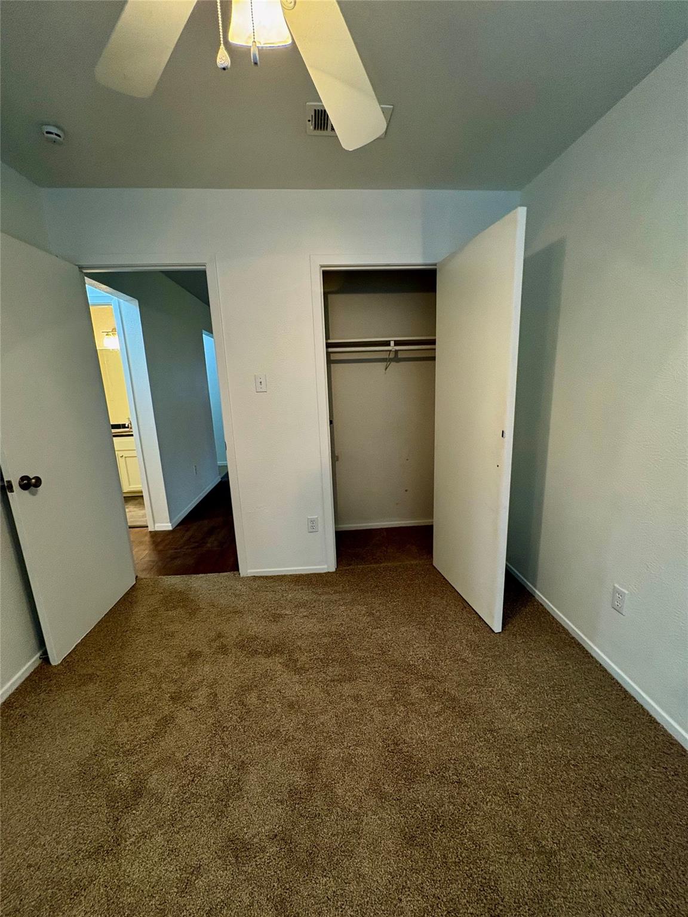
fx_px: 371
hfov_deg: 85.7
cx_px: 344
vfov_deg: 102.1
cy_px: 458
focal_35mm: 14
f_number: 2.2
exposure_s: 1/60
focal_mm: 2.22
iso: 320
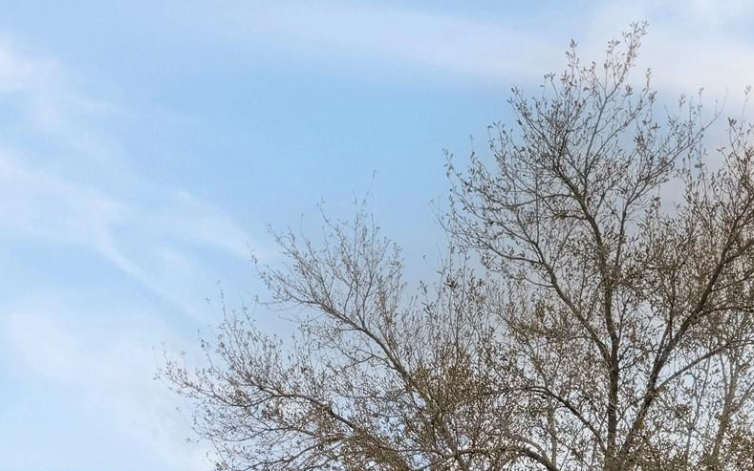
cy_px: 656
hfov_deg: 30.9
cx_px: 274
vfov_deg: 18.0
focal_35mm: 66
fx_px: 1356
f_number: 1.78
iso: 80
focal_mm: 6.76
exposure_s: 1/7353
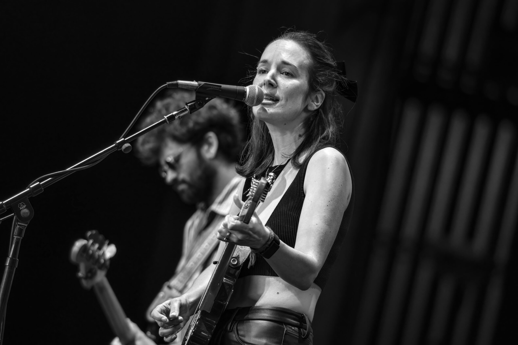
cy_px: 172
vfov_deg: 3.0
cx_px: 259
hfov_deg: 4.5
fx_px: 6614
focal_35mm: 460
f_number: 6.3
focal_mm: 460
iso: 1100
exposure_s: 1/160
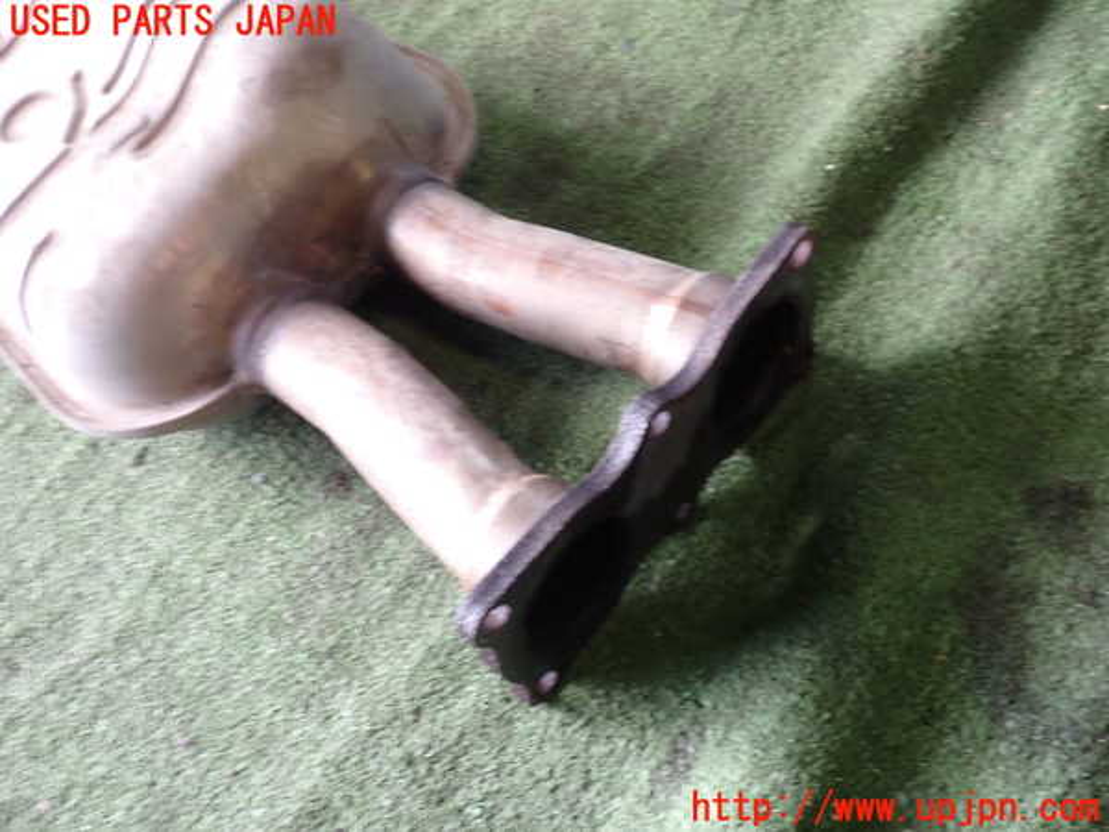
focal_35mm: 30
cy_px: 416
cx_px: 554
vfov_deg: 46.8
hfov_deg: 60.0
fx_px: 961
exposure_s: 1/40
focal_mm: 5.4
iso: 200
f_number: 2.3
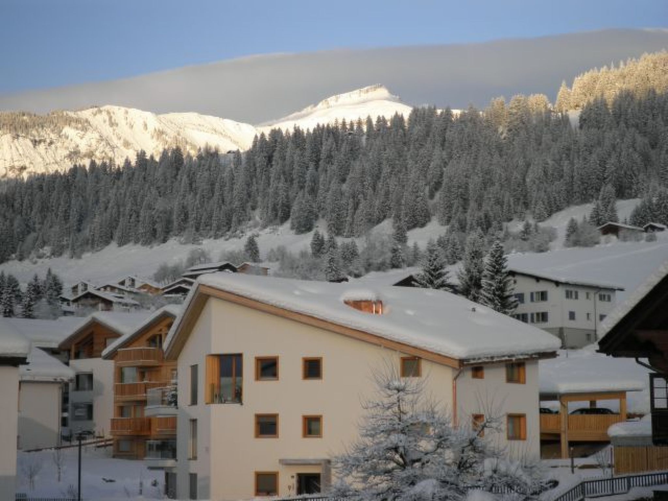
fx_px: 1679
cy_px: 250
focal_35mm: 87
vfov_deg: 17.0
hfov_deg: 22.5
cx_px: 334
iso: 64
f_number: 4.7
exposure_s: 1/250
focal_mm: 15.6
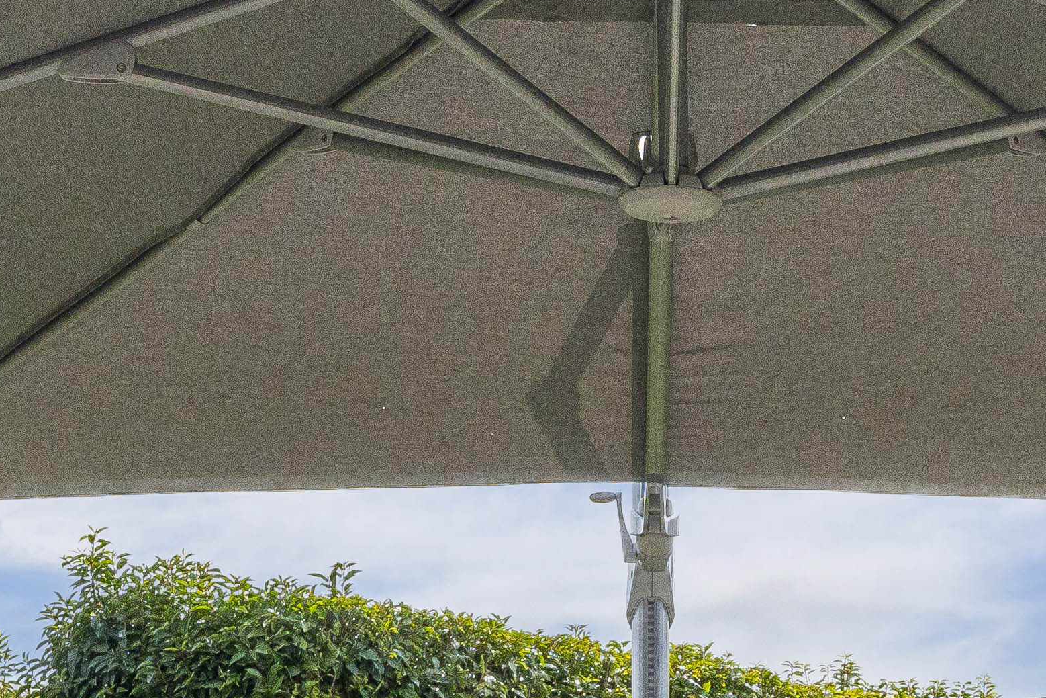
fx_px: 2893
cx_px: 708
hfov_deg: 20.4
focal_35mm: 100
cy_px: 1094
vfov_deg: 12.9
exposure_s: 1/3200
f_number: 7.1
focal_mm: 19.5
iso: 640
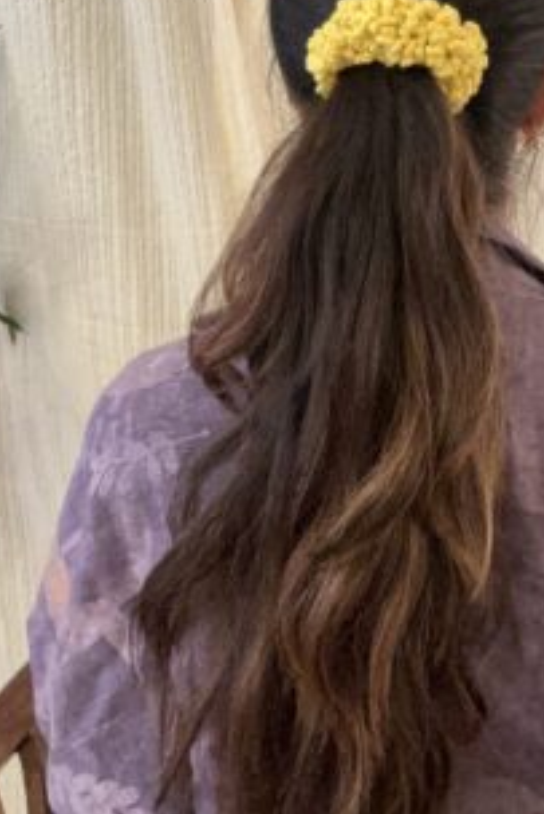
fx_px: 928
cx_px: 367
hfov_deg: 32.4
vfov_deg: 46.7
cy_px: 281
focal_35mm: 41
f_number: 1.9
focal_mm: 2.69
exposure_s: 1/25
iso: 400
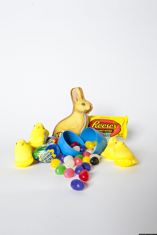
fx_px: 203
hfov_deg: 42.3
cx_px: 78
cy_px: 118
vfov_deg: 60.3
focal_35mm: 31
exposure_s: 1/125
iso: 200
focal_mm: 31
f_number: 10
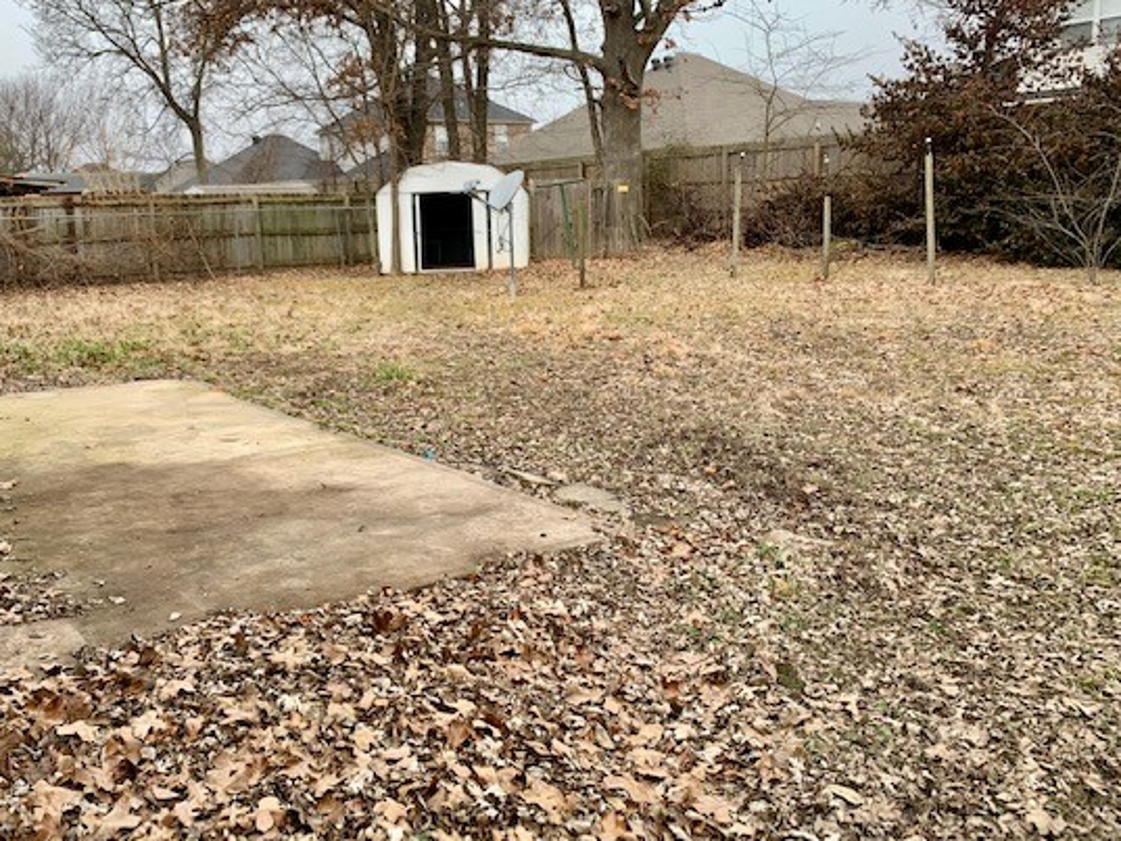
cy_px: 394
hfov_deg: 58.0
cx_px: 461
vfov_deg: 45.4
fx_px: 1004
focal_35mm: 31
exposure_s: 1/237
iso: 25
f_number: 1.8
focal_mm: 4.25
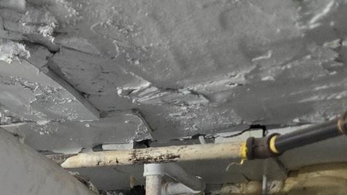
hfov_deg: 21.1
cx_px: -19
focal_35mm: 97
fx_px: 893
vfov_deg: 11.3
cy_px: 385
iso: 320
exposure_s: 1/120
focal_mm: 5.4
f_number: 1.8
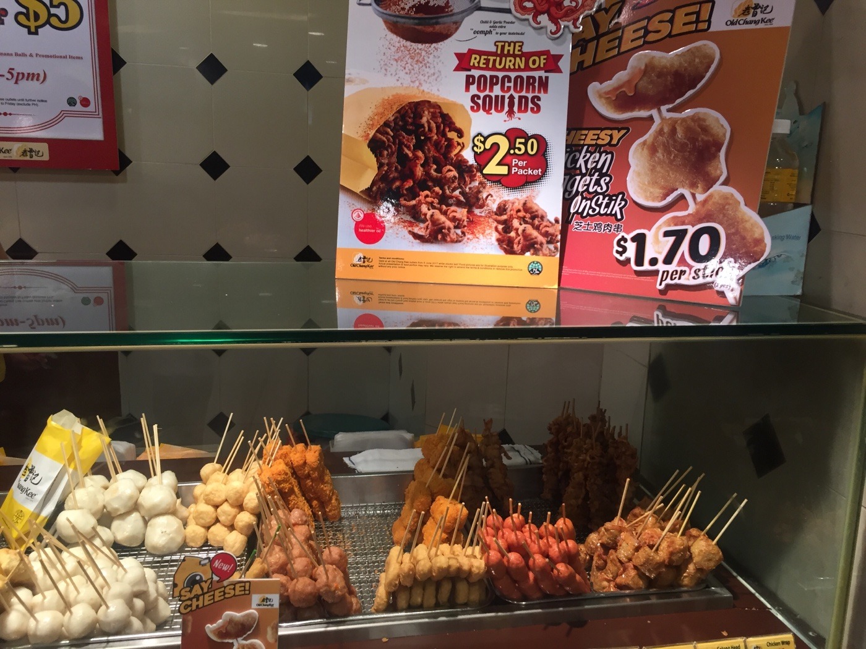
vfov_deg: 48.2
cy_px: 324
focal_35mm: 29
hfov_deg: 61.7
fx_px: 726
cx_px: 433
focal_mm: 4.15
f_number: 2.2
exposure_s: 1/33
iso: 50
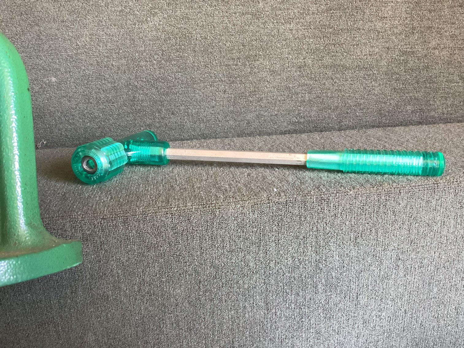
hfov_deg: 58.3
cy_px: 174
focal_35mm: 31
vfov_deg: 45.4
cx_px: 232
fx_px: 416
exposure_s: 1/50
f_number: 2.4
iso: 250
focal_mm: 3.3
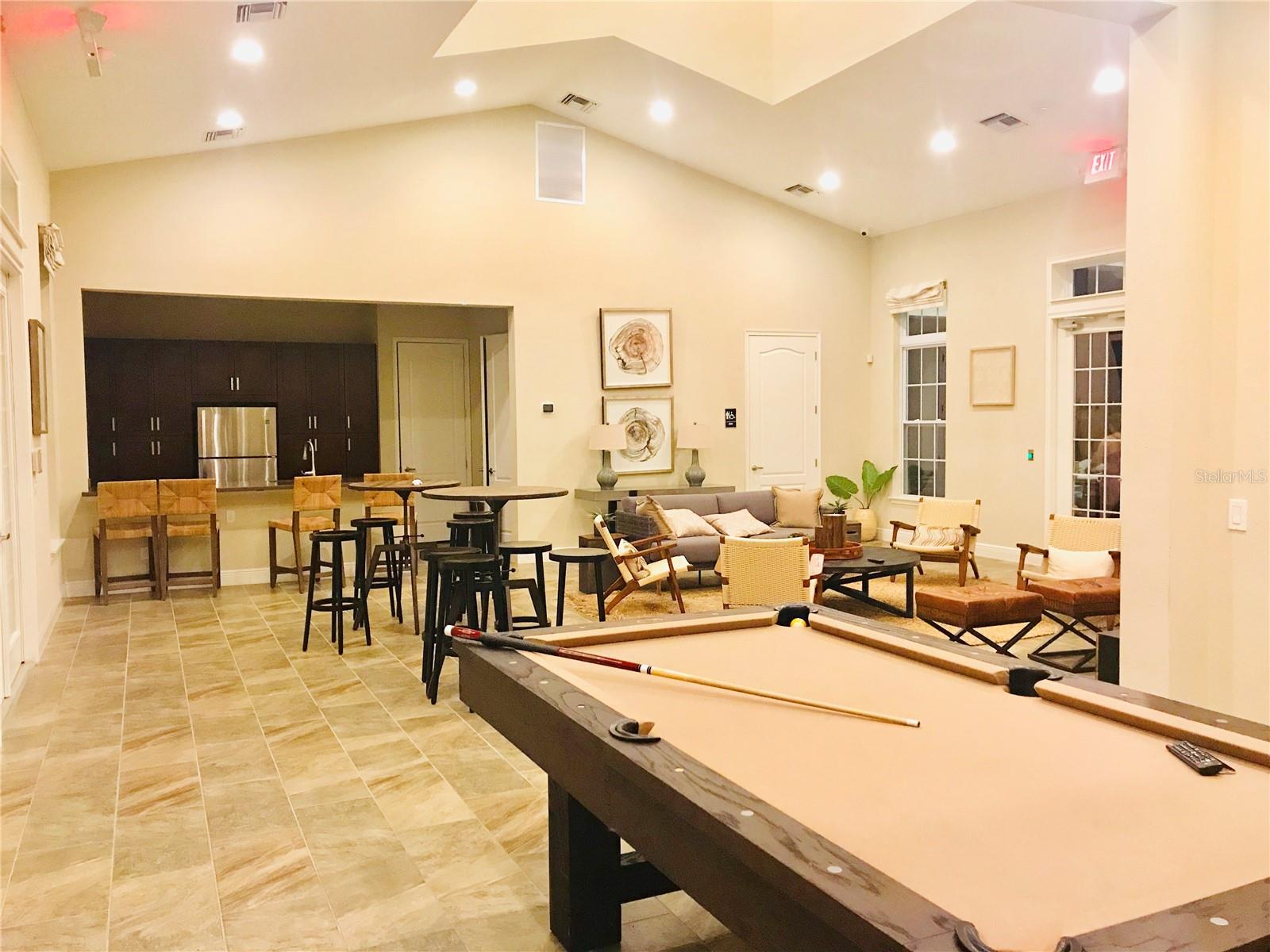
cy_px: 476
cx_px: 635
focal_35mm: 28
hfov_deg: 63.4
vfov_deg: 49.7
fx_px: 1027
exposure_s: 1/15
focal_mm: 3.99
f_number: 1.8
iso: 80
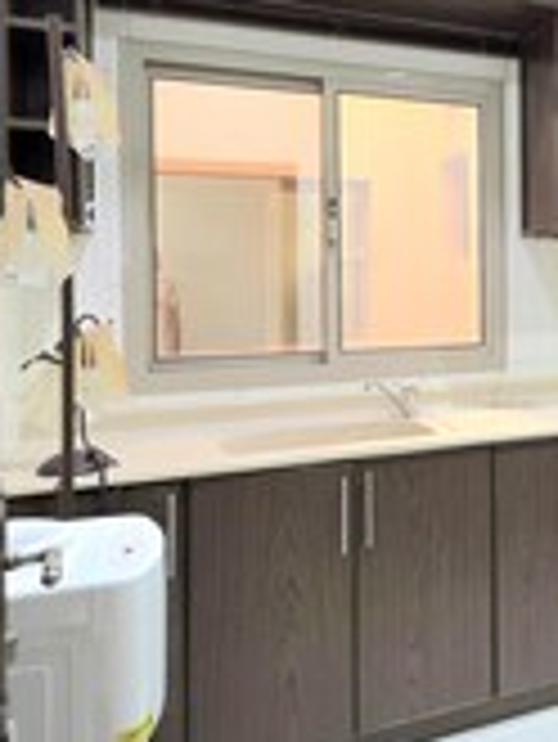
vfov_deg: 50.7
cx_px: 610
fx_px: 773
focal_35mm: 36
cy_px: 268
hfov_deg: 34.4
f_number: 1.9
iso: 200
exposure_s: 1/50.3
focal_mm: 2.2
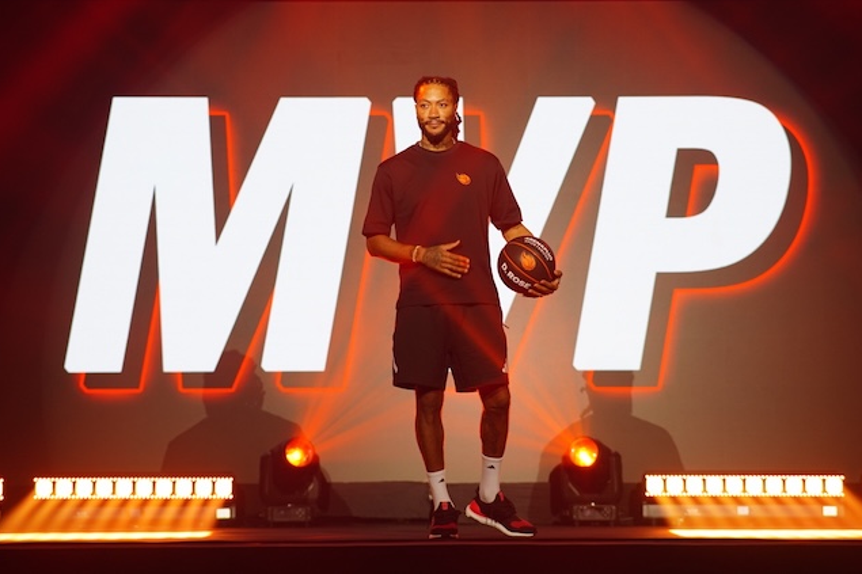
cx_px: 430
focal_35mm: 128
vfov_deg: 10.7
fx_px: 3064
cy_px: 286
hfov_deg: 16.0
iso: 160
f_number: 2
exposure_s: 1/200
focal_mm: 85
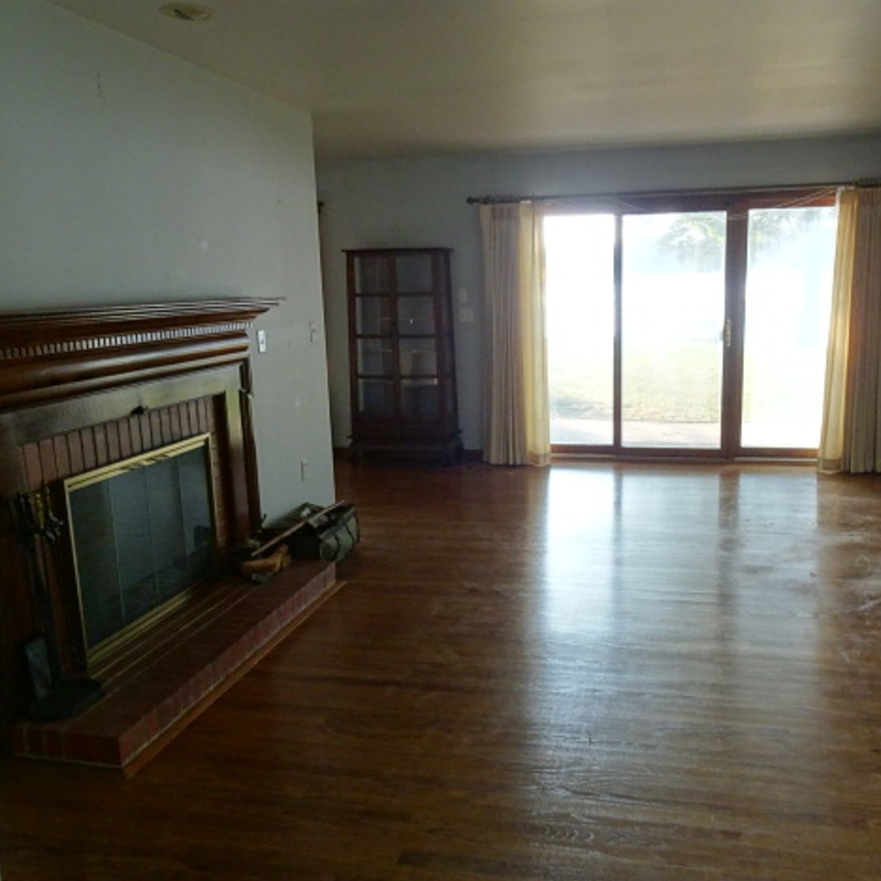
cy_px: 440
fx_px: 835
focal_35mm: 29
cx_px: 500
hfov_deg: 55.4
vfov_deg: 55.6
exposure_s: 1/30
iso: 160
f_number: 3.5
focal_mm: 4.1
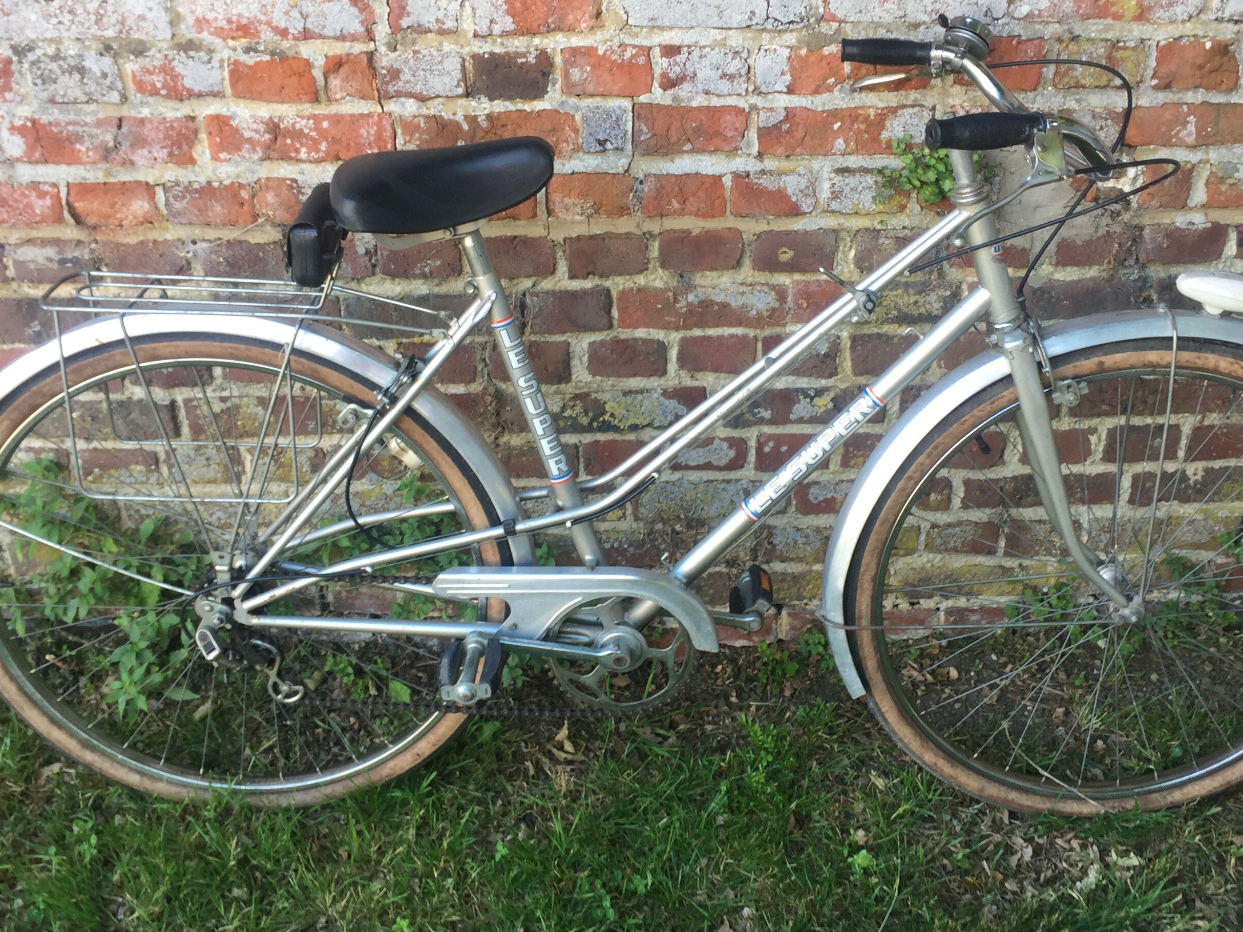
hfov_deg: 47.8
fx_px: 1400
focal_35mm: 39
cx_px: 682
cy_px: 461
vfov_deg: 36.8
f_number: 2.2
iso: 32
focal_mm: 4.15
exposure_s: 1/50
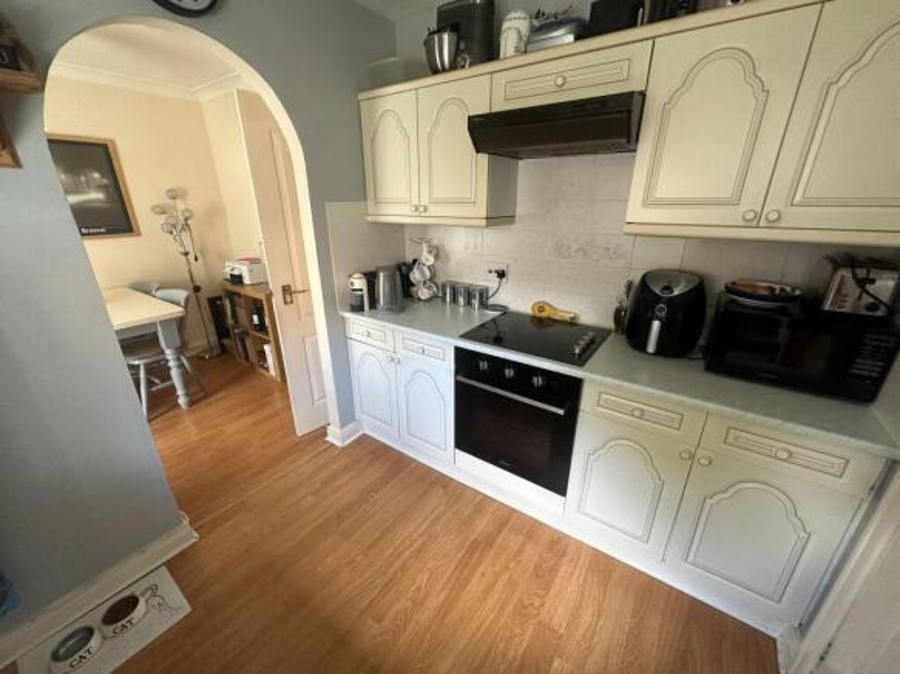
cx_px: 450
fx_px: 364
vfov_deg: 85.7
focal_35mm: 14
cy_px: 337
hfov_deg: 102.1
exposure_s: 1/100
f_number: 2.2
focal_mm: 2.22
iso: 320
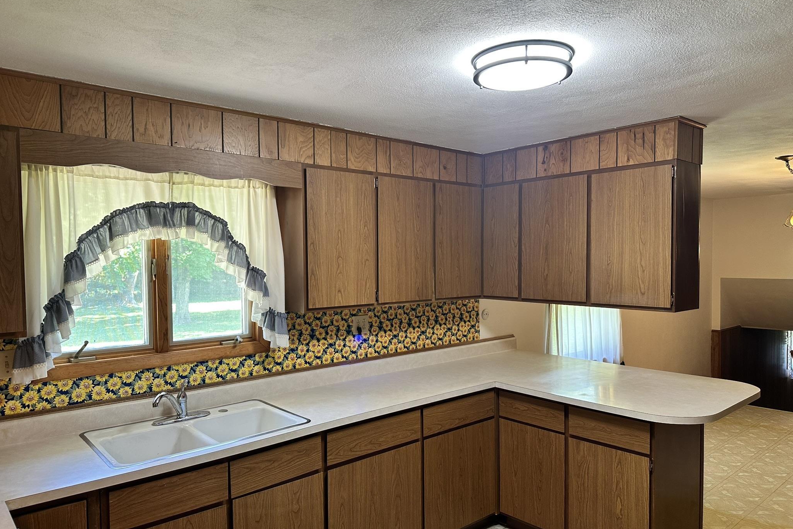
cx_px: 396
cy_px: 280
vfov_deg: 51.2
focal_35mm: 25
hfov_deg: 71.5
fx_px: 551
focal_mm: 6.86
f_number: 1.78
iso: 125
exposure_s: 1/60
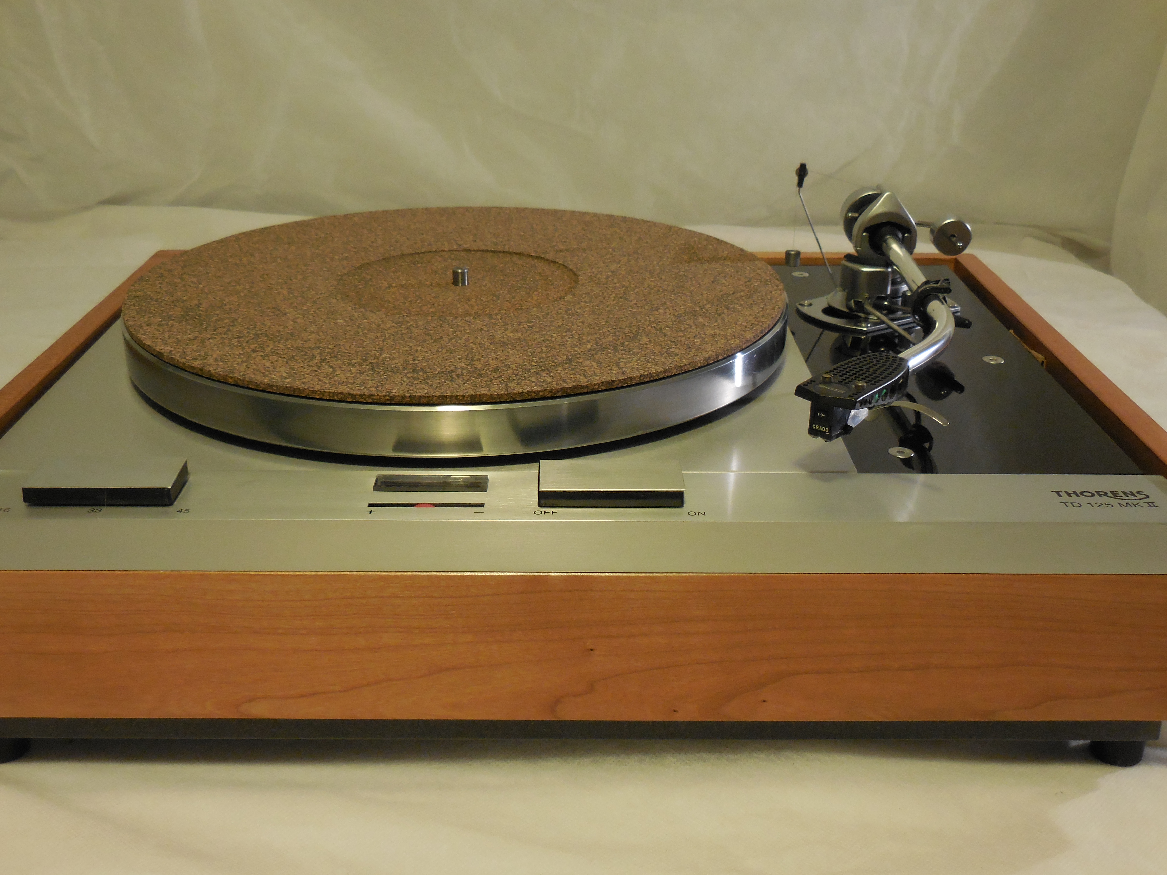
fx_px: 1315
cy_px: 438
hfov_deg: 47.9
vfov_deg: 36.8
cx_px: 584
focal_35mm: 39
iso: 400
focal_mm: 7
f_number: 3.9
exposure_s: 1/15
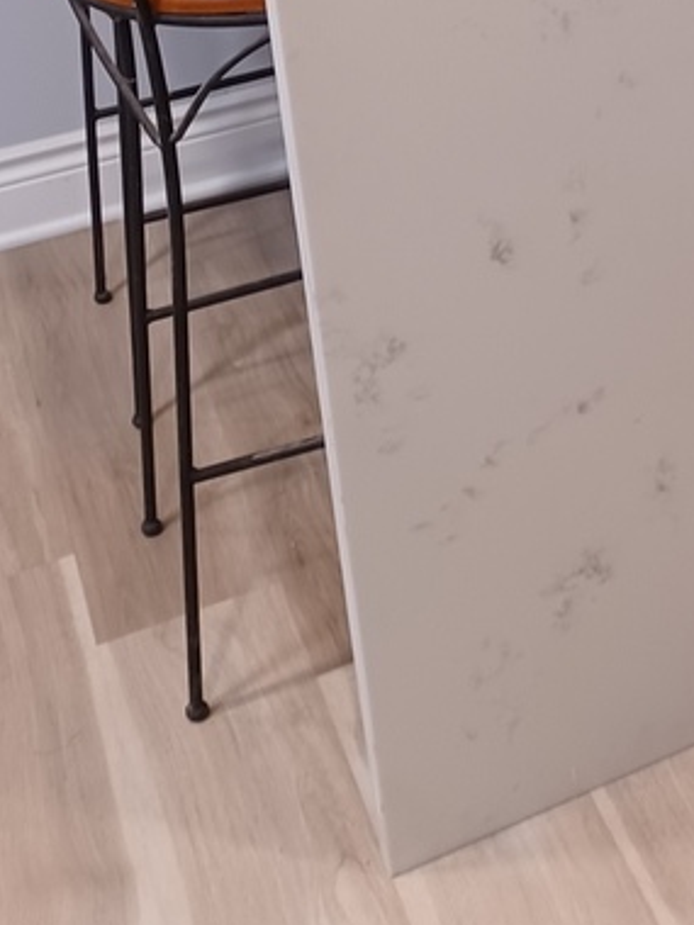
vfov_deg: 24.9
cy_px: -161
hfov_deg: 19.4
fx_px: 1898
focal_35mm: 71
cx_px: 860
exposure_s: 1/30
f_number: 1.8
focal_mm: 4.6
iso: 320
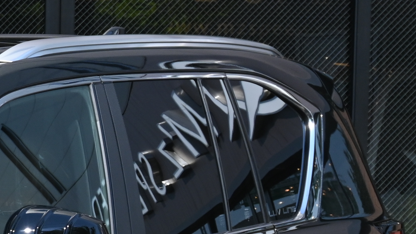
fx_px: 2470
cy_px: 378
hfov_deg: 9.2
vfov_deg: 5.4
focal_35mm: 224
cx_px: -320
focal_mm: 39
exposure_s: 1/800
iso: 320
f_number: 6.3
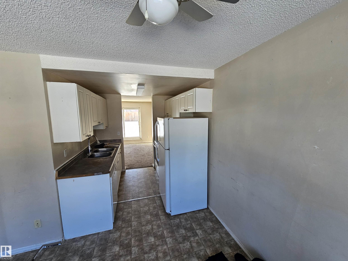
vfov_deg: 89.9
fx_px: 131
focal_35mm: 13
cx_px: 174
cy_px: 130
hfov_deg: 106.2
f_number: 2.2
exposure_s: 1/207
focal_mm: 2.2
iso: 125
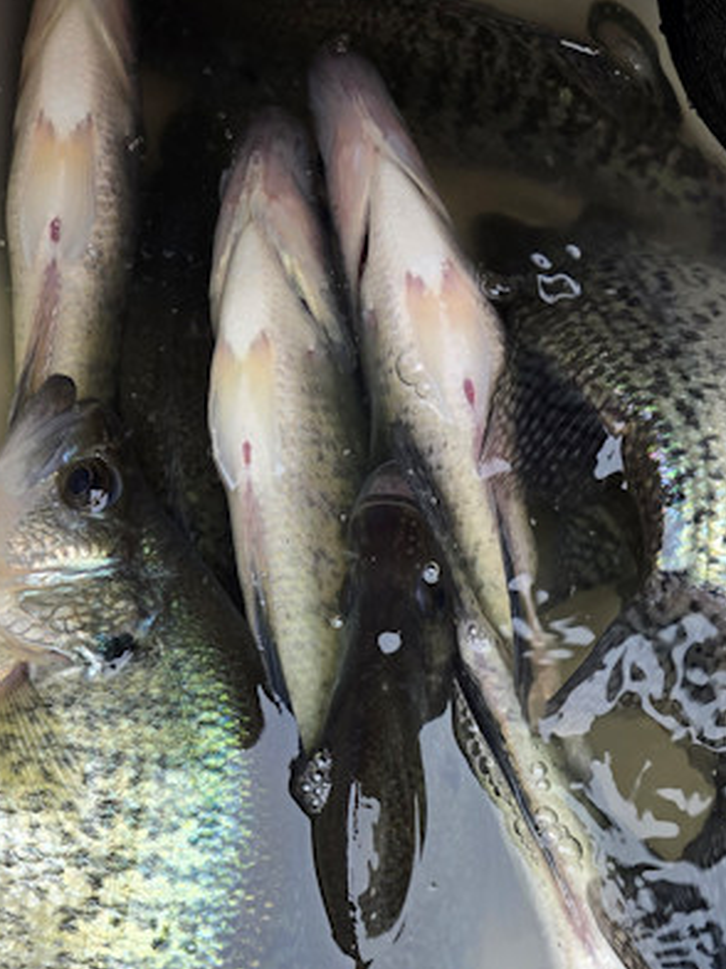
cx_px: 558
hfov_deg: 28.6
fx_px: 1398
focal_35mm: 50
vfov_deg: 35.6
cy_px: 894
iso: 64
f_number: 1.8
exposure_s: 1/180
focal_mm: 5.4
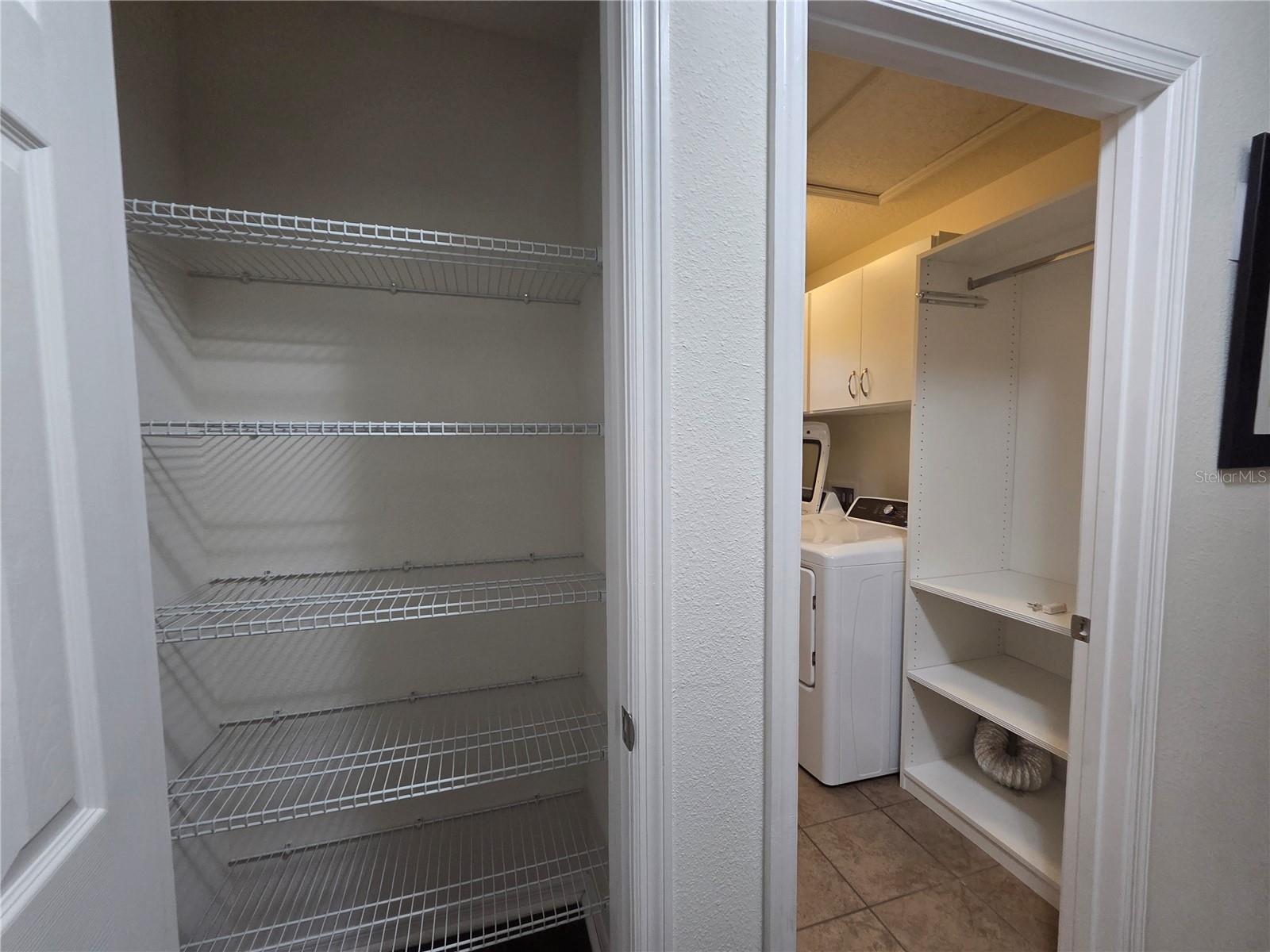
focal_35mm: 13
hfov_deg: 106.2
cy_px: 476
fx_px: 477
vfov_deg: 89.9
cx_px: 635
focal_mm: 2.2
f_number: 2.2
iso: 250
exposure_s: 1/60
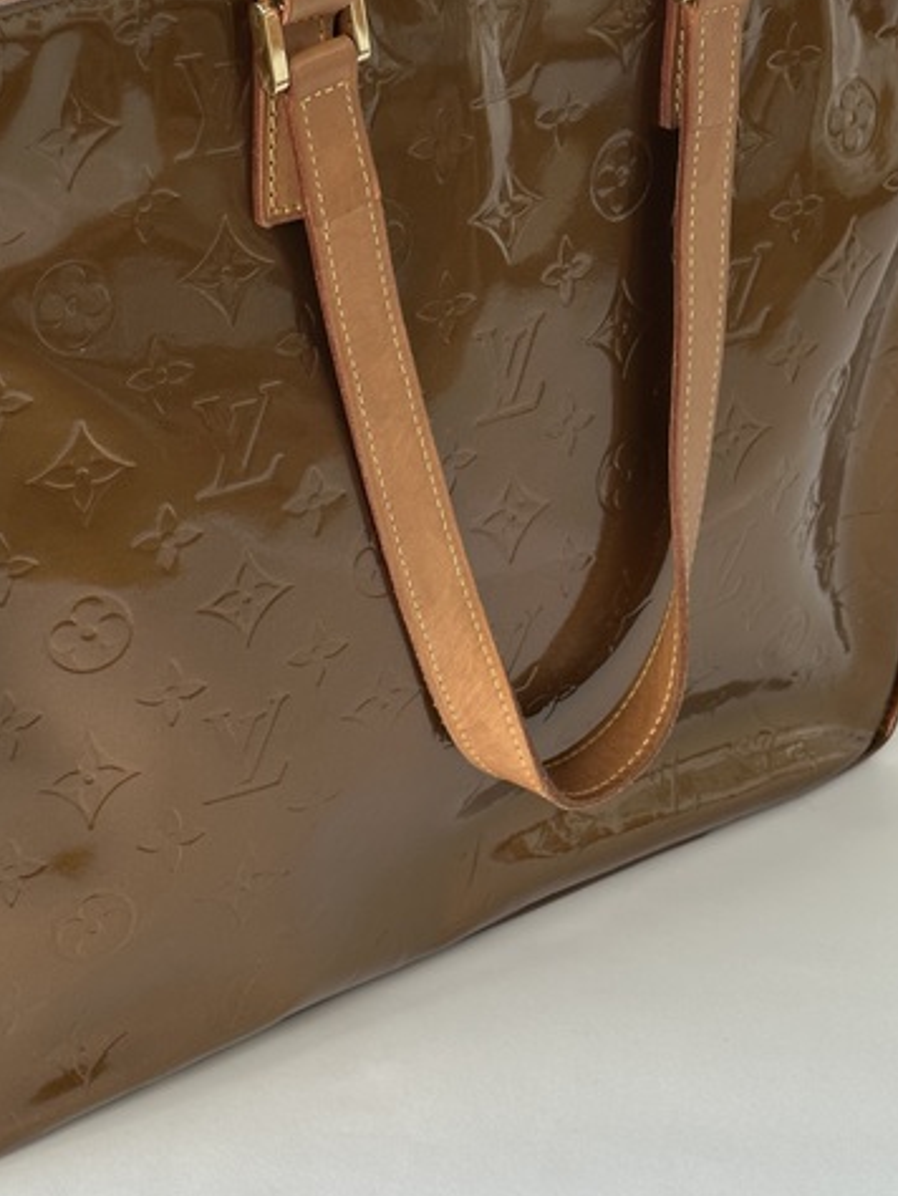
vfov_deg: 24.0
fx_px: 2799
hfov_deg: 18.2
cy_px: 389
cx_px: 346
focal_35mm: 81
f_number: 1.78
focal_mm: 6.86
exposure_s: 1/146
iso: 80
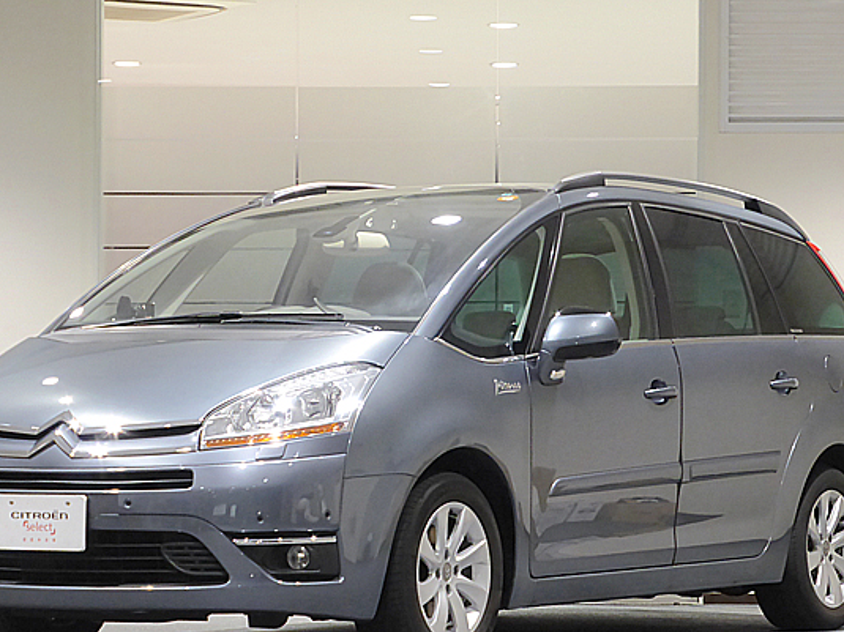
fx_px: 3705
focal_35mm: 152
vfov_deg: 9.8
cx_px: 401
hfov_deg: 13.0
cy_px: 345
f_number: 5.3
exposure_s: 1/15
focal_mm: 20.6
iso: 400
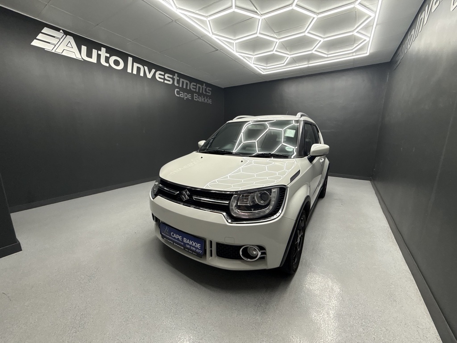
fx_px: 185
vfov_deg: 85.7
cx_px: 228
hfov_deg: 102.1
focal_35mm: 14
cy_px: 172
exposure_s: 1/100
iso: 100
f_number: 2.2
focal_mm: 2.22
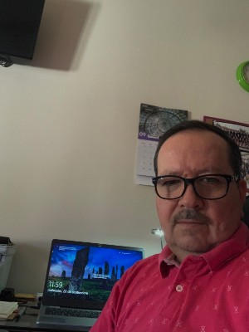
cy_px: 166
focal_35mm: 32
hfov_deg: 44.2
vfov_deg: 56.8
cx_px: 124
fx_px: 307
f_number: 2.2
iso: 400
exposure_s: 1/30
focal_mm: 2.87
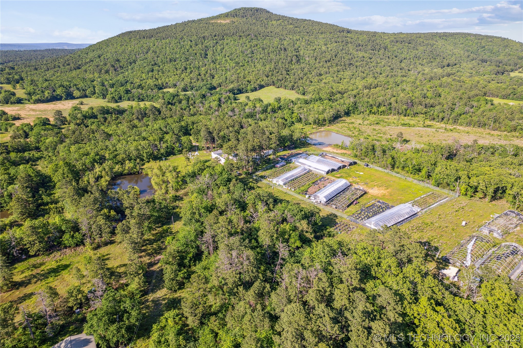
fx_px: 320
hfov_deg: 78.6
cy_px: 174
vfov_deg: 57.2
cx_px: 262
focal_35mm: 22
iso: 100
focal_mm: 8.4
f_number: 2.8
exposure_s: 1/160
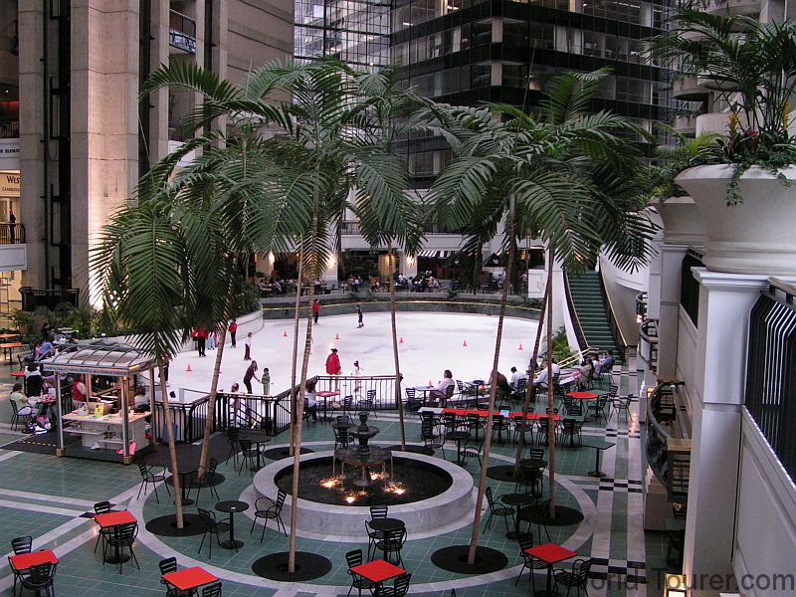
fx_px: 874
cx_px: 398
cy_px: 298
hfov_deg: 49.0
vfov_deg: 37.7
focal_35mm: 38
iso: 160
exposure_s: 1/50
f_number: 2.8
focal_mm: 5.8
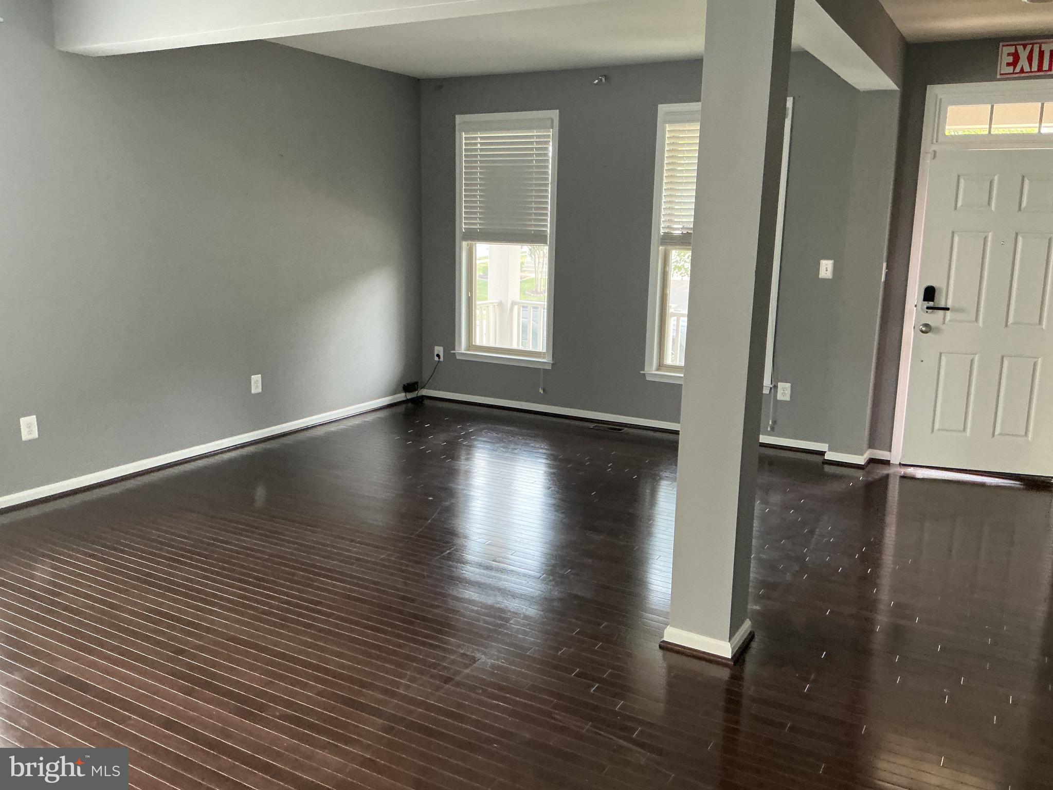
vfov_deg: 48.2
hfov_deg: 61.7
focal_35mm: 29
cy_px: 395
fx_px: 882
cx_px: 526
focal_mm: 3
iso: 250
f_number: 1.8
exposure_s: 1/60
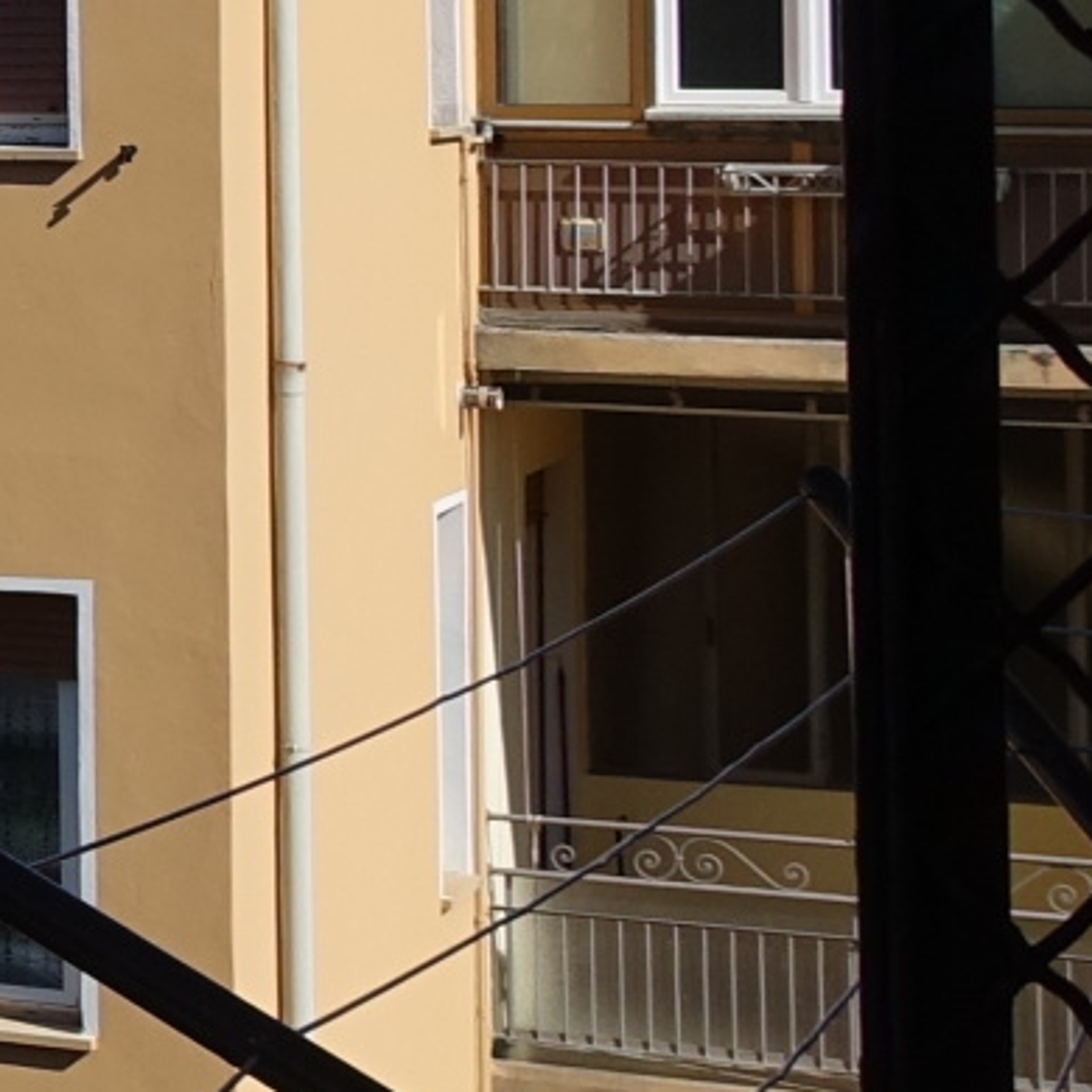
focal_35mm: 134
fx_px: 4783
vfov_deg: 12.8
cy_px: -38
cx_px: -2050
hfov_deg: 10.1
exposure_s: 1/100
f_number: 5.6
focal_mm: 8.8
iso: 125
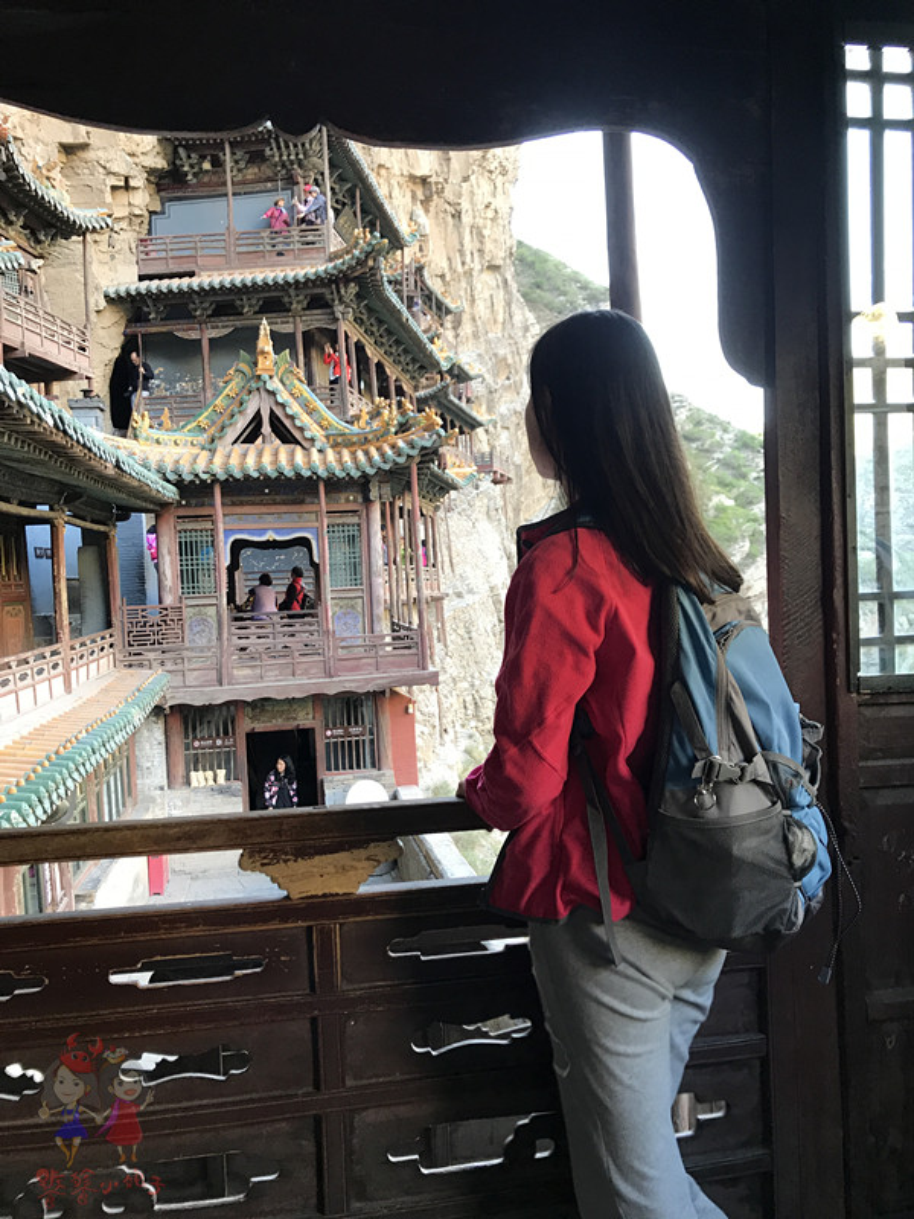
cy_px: 610
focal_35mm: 28
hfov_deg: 49.7
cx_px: 457
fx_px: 986
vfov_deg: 63.4
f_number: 1.8
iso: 32
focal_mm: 3.99
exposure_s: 1/33
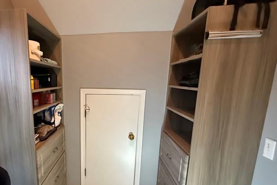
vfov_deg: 52.3
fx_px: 185
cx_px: 83
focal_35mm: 24
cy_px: 120
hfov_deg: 70.6
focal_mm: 2.22
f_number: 2.2
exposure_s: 1/60
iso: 1250
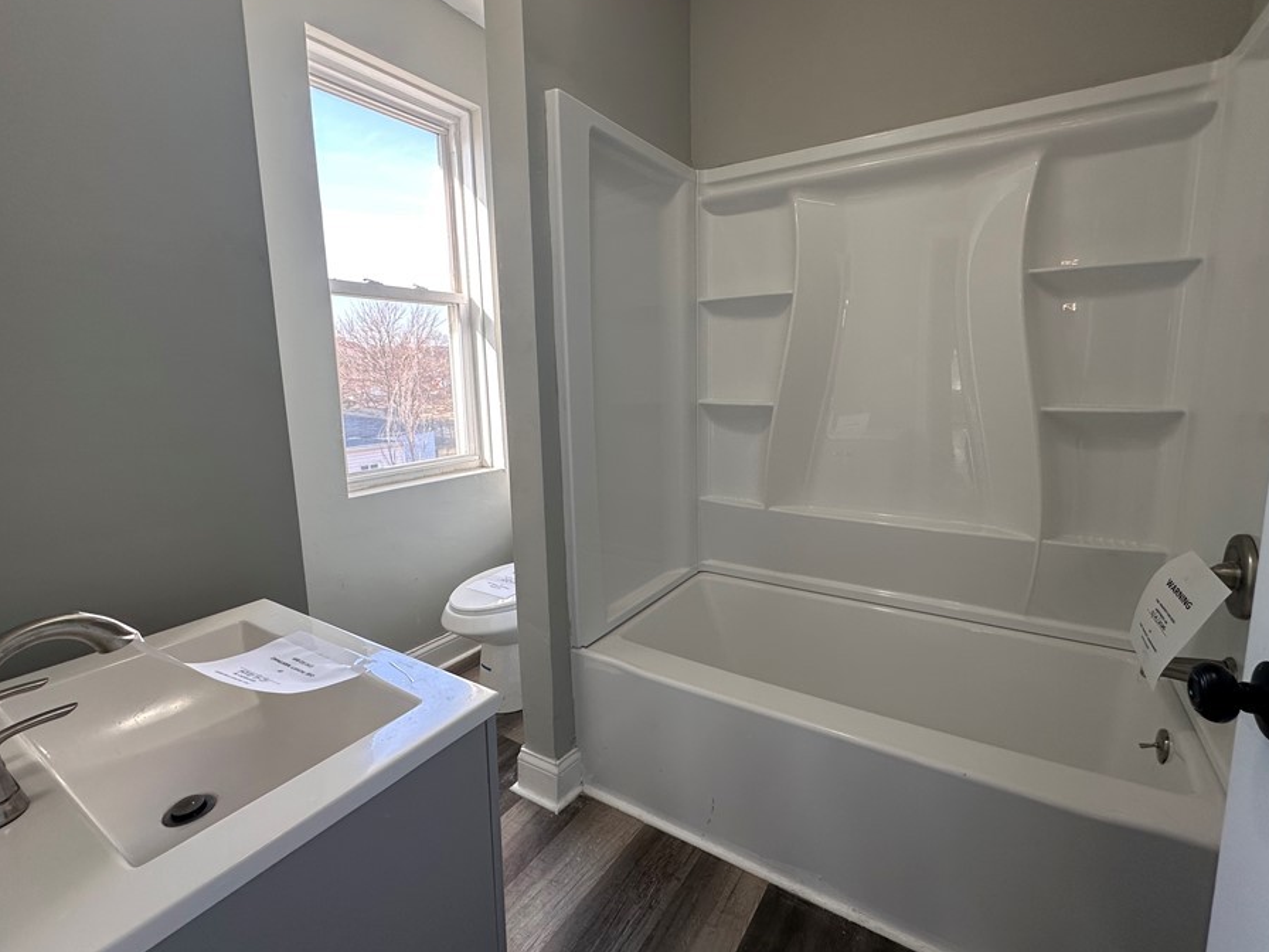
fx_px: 587
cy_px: 455
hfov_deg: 94.5
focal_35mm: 16
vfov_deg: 78.1
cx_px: 644
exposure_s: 1/120
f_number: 2.2
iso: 64
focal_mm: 2.22
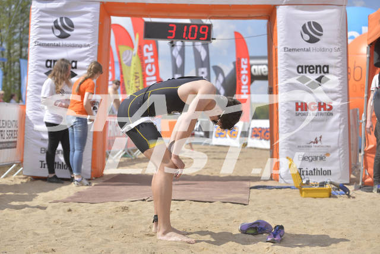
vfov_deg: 19.5
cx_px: 190
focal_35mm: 70
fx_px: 739
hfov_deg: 28.8
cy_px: 127
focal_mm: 70
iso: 200
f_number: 4
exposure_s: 1/4000
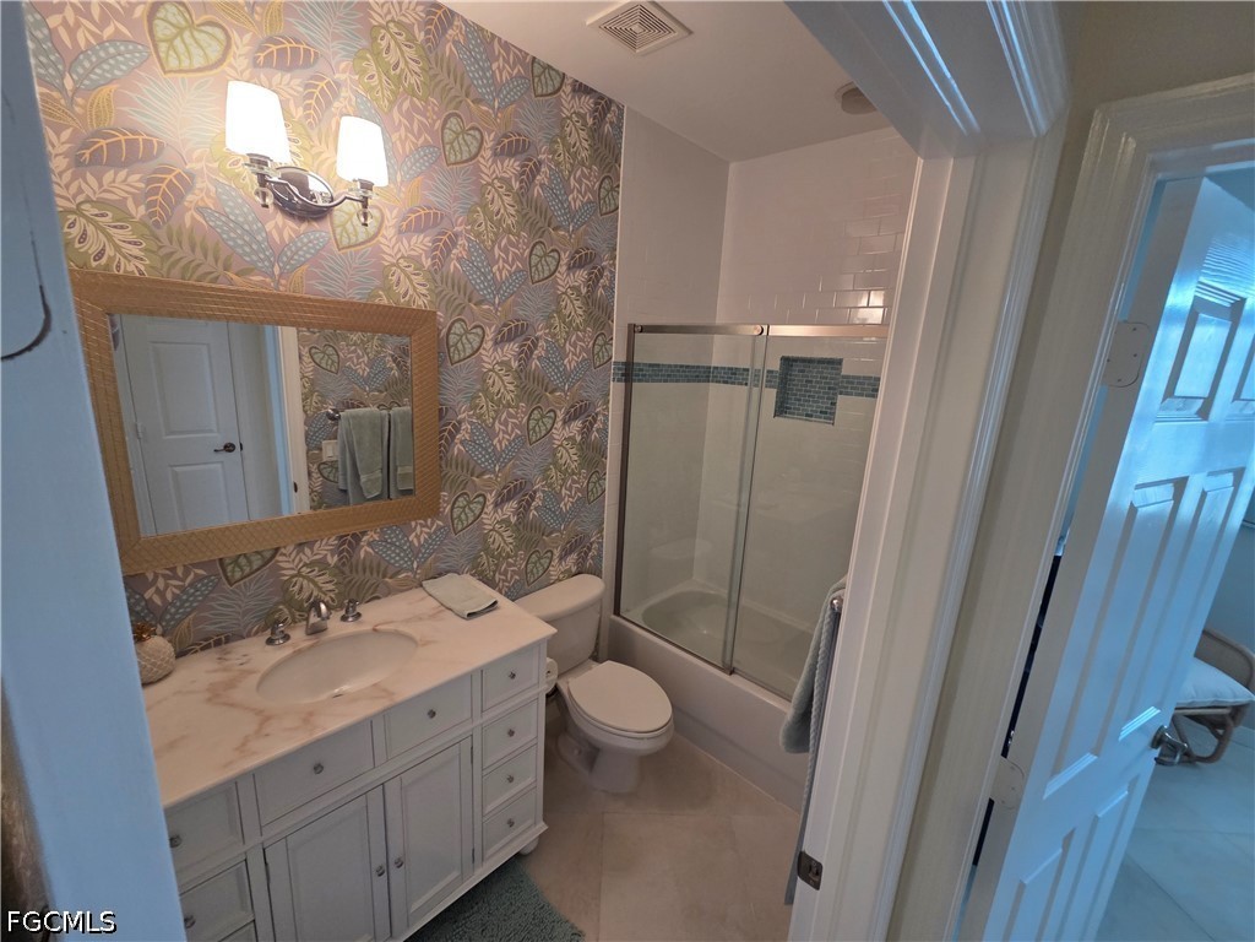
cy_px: 471
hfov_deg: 106.2
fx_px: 471
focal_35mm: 13
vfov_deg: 89.9
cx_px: 628
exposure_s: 1/60
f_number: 2.2
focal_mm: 2.2
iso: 160
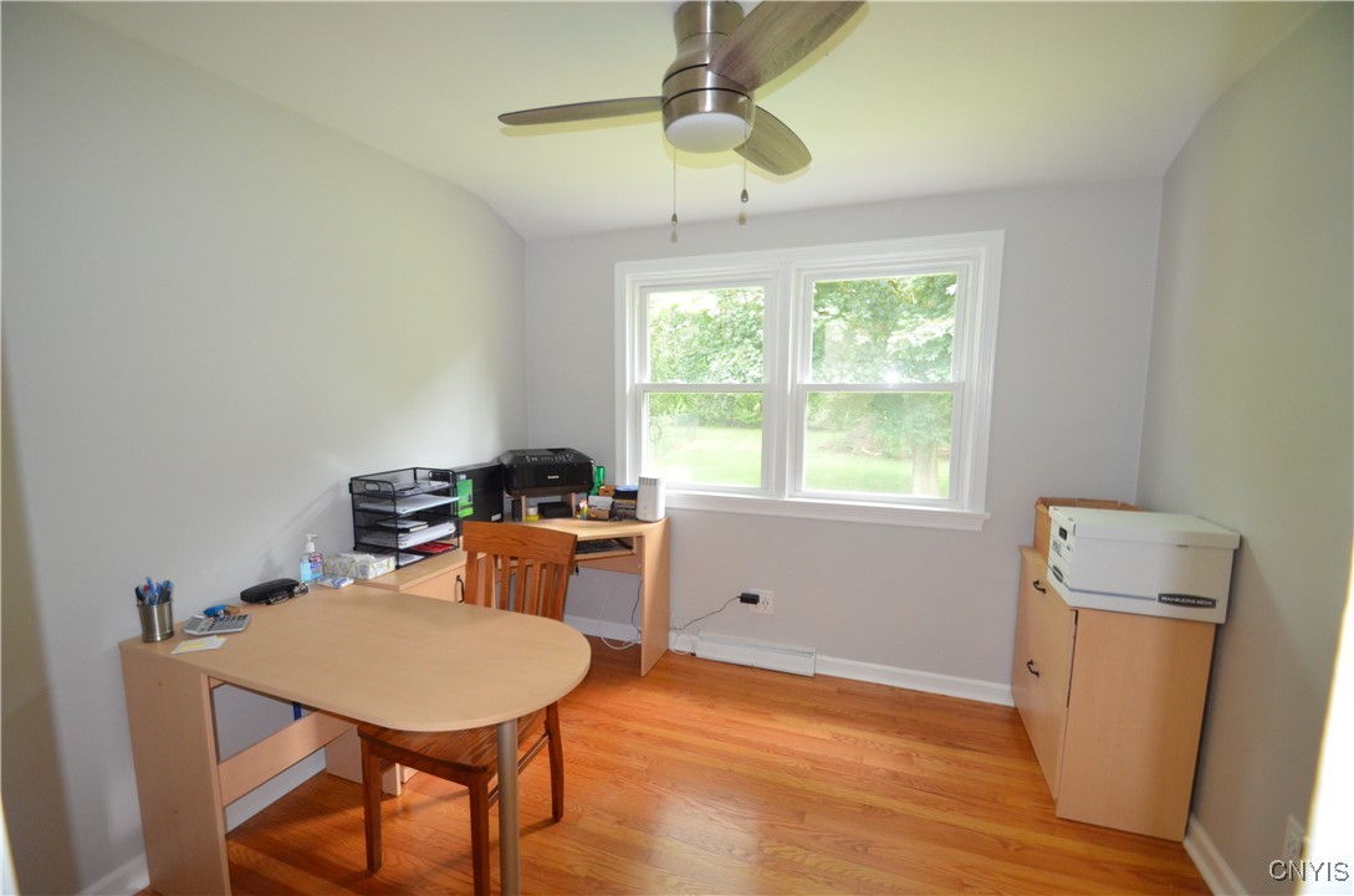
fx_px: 563
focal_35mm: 15
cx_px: 677
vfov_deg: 77.1
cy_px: 448
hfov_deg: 100.5
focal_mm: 10
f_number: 3.5
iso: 1400
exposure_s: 1/60
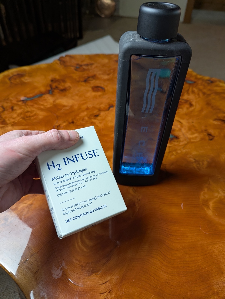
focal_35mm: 24
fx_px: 207
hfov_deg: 57.0
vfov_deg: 71.5
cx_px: 112
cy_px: 150
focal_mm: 6.81
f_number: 1.85
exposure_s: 1/73.5
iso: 253
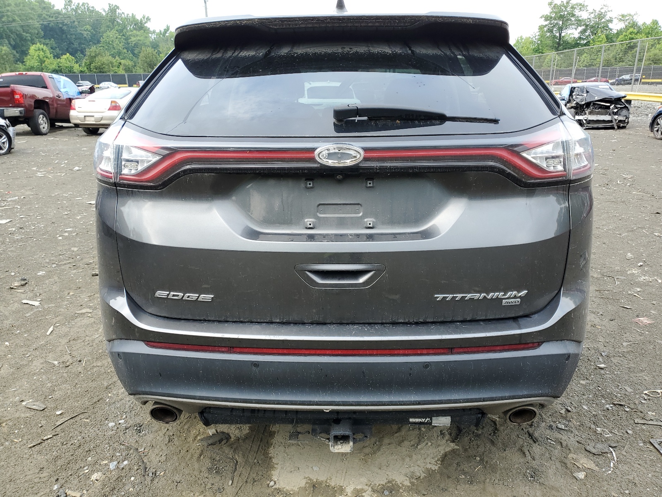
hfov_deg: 67.3
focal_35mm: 26
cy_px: 248
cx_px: 331
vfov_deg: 53.1
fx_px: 497
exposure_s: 1/476
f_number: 1.5
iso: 50
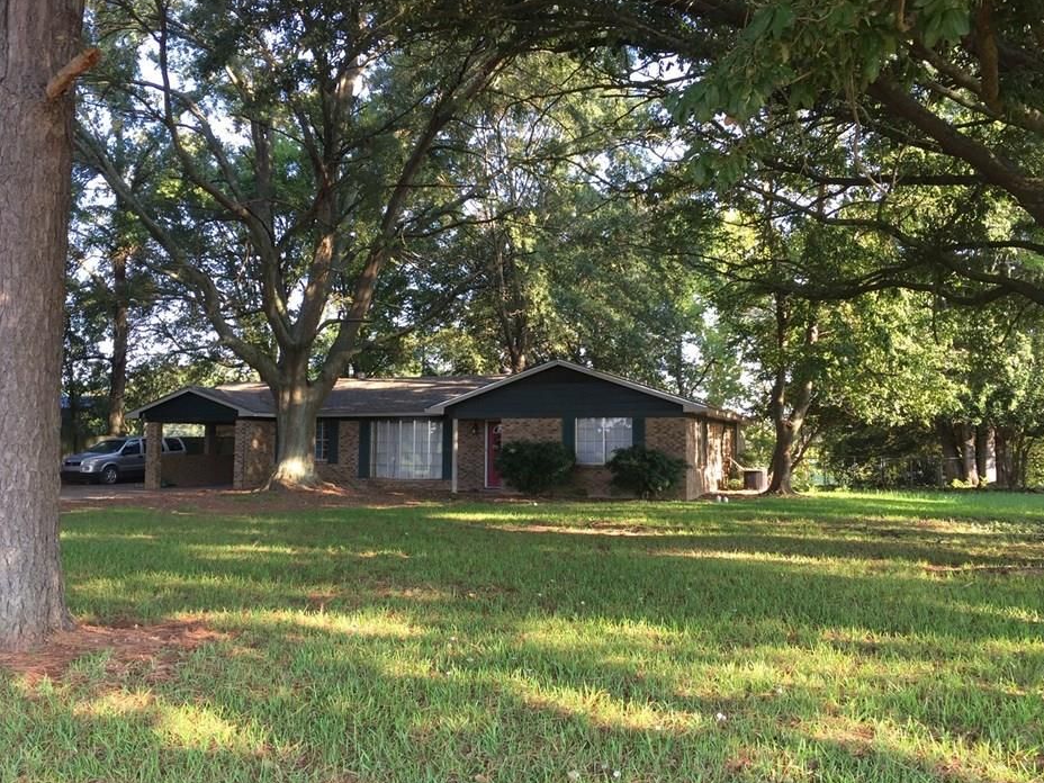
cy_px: 390
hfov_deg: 56.8
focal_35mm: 32
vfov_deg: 44.2
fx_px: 965
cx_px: 503
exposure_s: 1/120
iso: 40
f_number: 2.2
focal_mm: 4.15
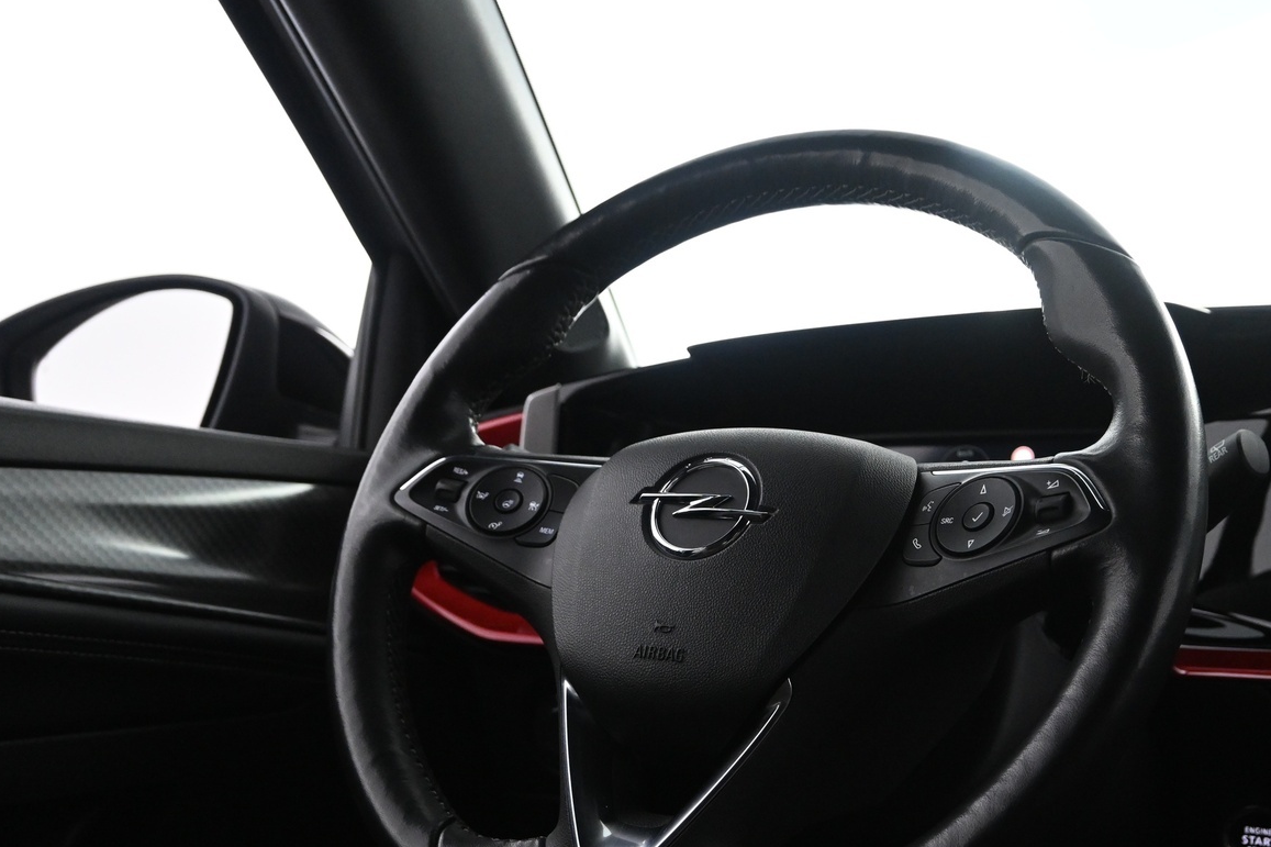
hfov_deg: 46.1
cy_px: 554
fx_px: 1483
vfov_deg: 31.7
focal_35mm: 42
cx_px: 772
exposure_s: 1/50
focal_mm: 20
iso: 2500
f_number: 3.8
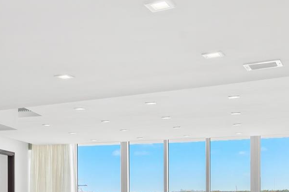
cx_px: 80
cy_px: 200
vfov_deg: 22.0
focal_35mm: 59
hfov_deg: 33.4
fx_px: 473
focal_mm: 22
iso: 320
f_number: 8
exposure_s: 1/20
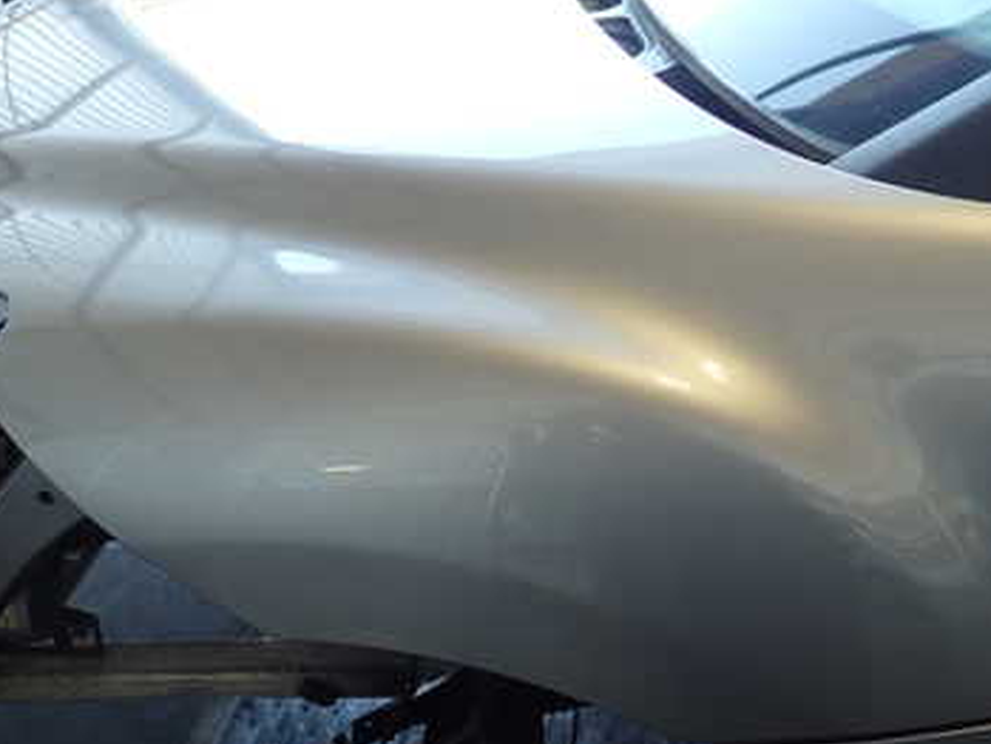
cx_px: 474
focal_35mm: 43
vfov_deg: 33.6
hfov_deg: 43.8
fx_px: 1231
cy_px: 358
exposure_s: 1/60
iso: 100
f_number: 2
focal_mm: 4.5
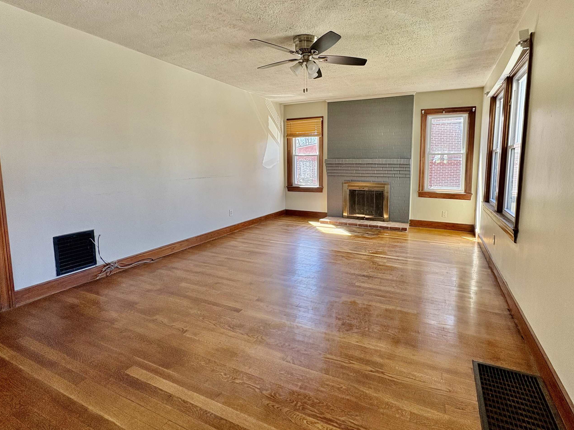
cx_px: 322
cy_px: 192
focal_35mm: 17
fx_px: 282
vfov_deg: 74.5
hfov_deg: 90.6
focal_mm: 2.22
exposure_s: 1/99
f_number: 2.2
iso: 80
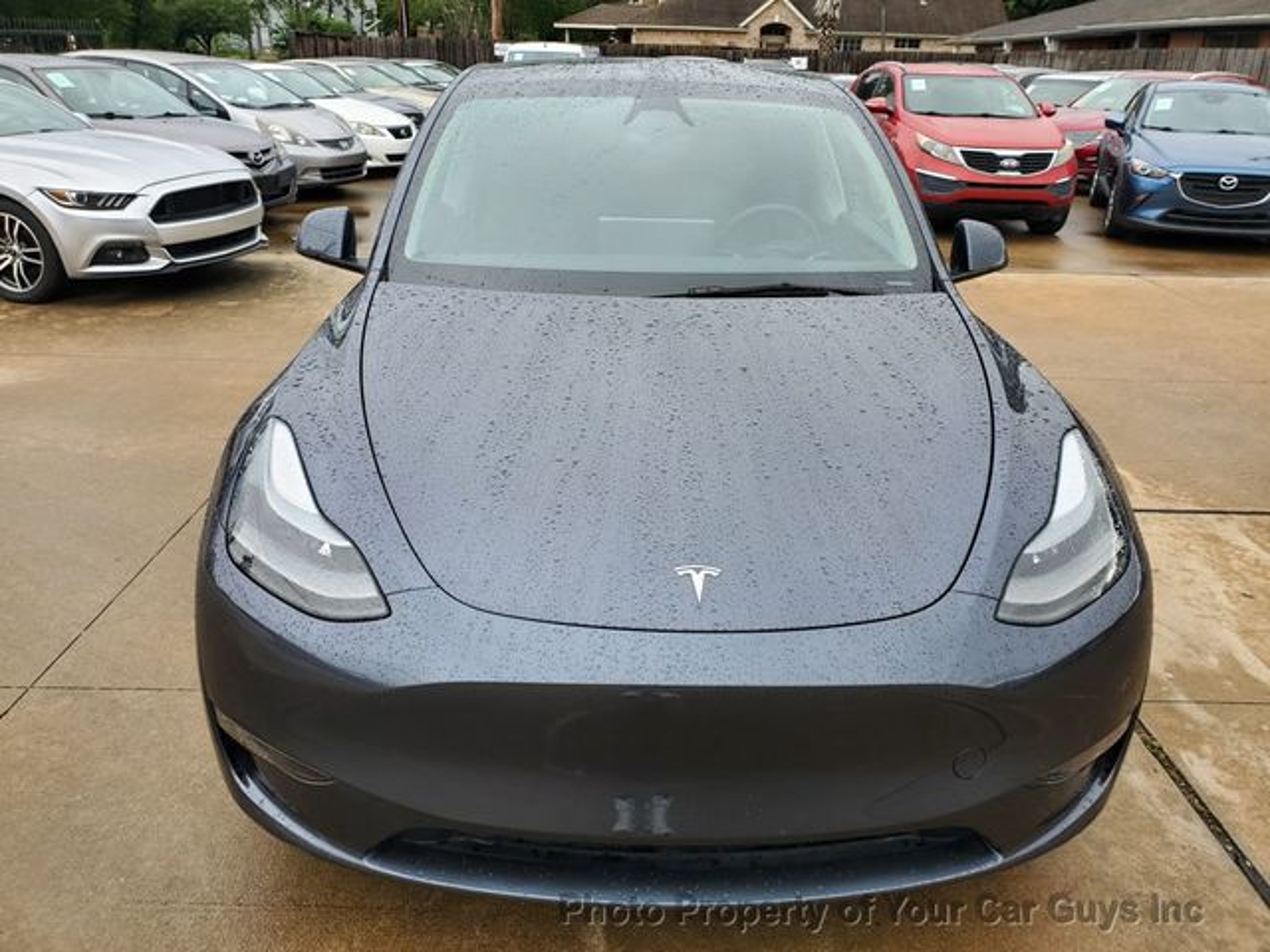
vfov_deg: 53.1
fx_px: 954
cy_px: 476
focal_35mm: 26
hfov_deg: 67.3
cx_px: 635
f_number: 2.4
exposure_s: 1/143
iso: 50
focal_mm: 4.3
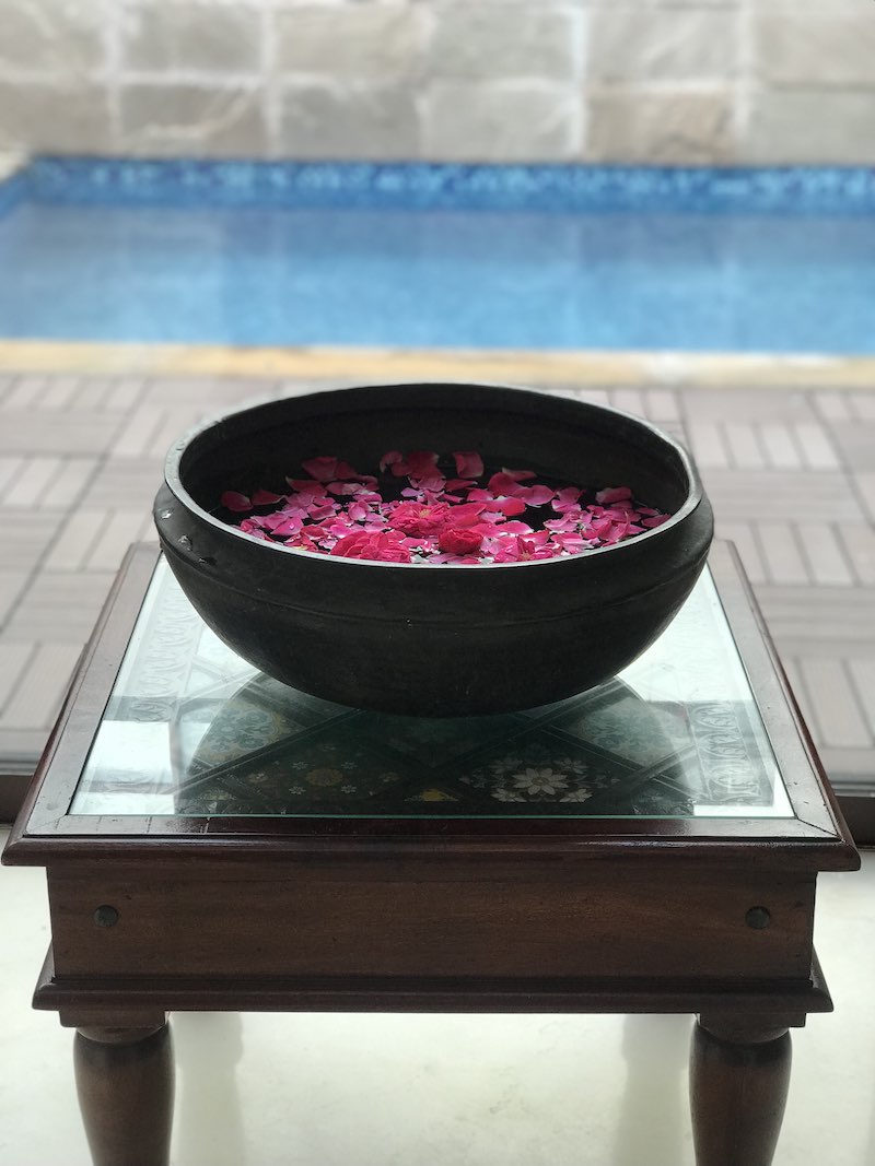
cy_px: 583
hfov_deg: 25.7
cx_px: 438
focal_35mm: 57
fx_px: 1921
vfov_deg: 33.8
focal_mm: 6.6
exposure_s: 1/50
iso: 25
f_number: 2.8
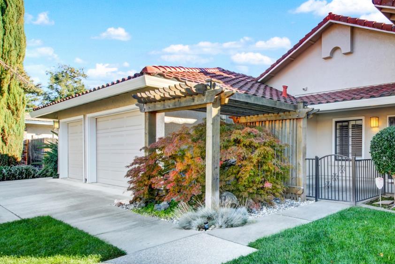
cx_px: 337
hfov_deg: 62.8
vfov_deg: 51.1
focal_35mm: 25
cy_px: 152
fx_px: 274
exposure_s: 1/13
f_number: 14
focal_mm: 14
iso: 100
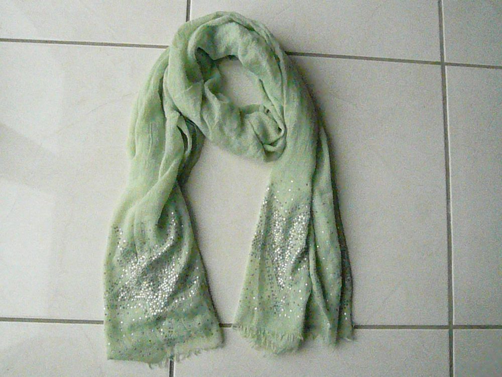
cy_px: 188
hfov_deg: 56.8
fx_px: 464
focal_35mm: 32
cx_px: 251
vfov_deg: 44.2
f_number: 9
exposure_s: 1/250
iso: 3200
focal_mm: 5.2
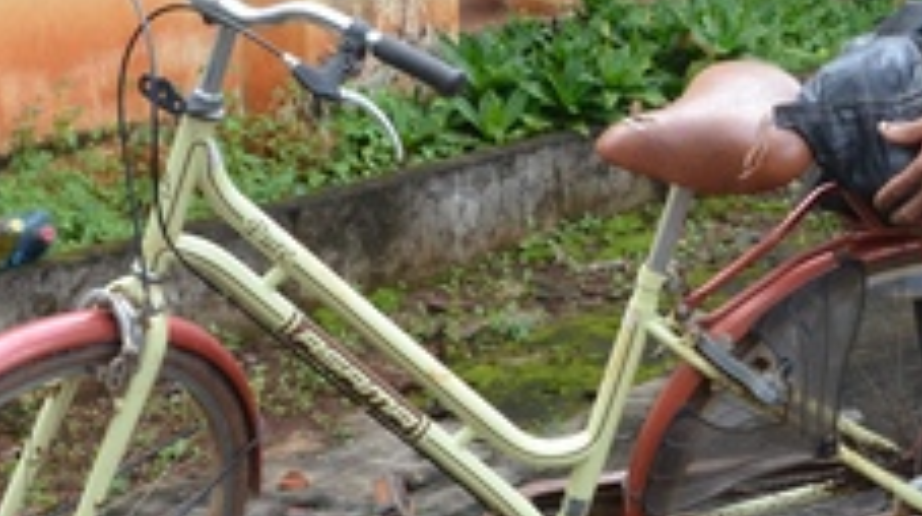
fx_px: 2307
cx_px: 707
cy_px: 120
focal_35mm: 94
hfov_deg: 22.4
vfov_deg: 12.7
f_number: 10
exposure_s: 1/400
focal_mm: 21
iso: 1000
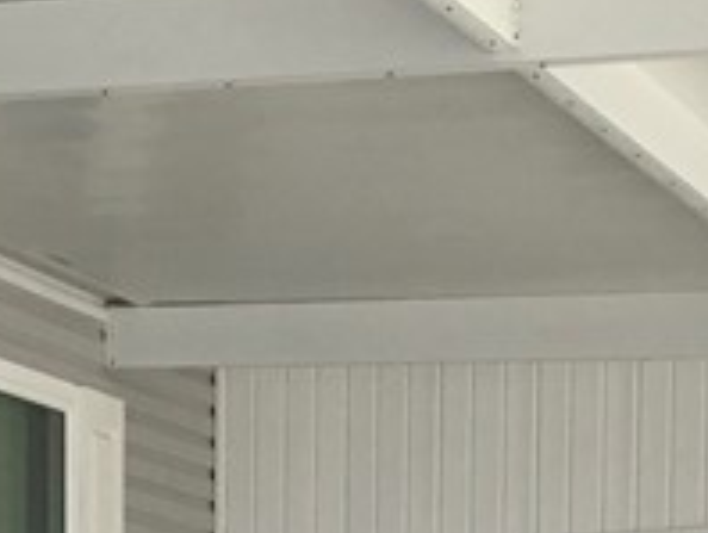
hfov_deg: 12.1
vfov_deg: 8.7
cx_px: -107
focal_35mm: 160
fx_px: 3276
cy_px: 1105
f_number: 2.4
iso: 25
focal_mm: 3.3
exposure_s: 1/443
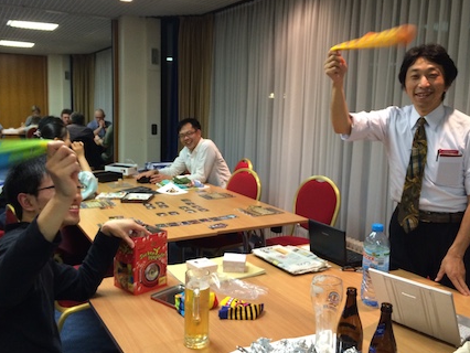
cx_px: 246
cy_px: 168
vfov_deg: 41.8
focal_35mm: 34
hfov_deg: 53.9
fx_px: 462
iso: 160
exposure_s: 1/30
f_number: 2.2
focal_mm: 4.15
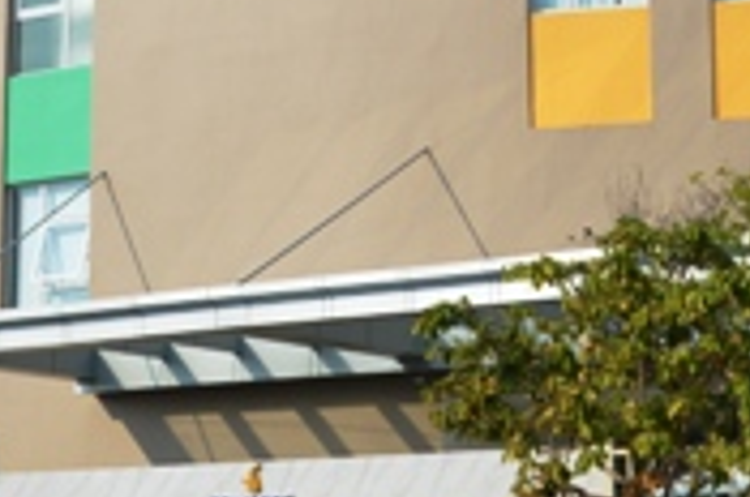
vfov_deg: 10.3
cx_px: 604
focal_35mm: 132
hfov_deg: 15.5
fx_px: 2745
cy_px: 90
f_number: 9
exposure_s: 1/320
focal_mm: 24
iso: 100
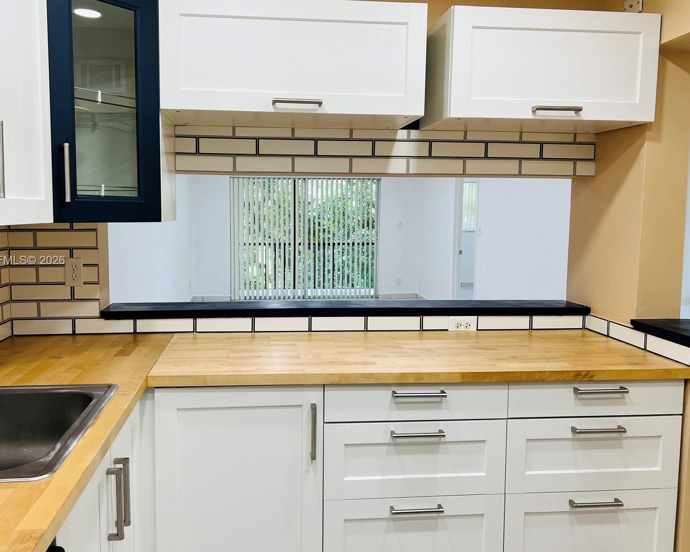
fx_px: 592
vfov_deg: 50.0
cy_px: 261
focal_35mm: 29
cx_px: 306
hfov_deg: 60.3
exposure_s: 1/120
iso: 50
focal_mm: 5.7
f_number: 1.5
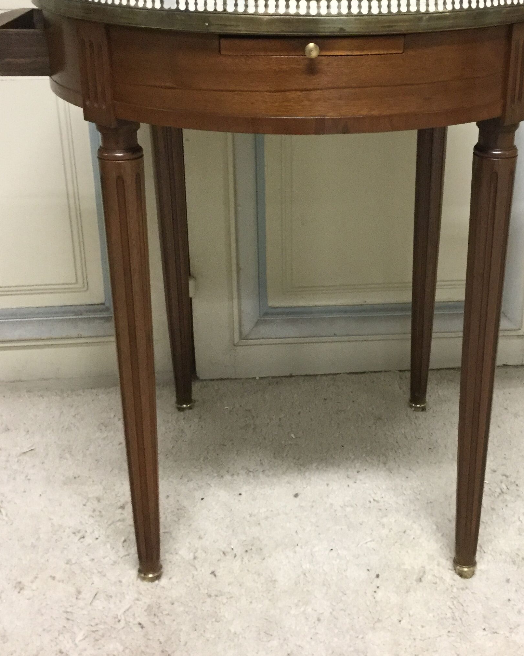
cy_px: 236
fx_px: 950
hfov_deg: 30.7
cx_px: 334
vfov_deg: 37.8
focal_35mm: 49
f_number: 2.4
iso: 200
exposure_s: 1/25
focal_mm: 3.3
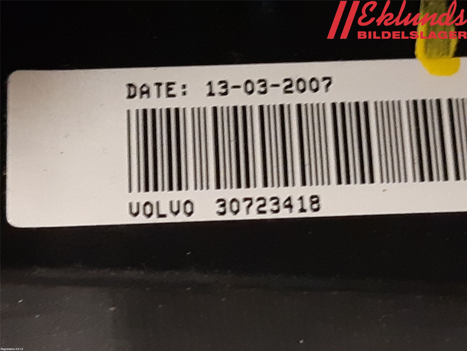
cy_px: 176
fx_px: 351
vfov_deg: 53.1
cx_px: 234
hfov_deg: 67.3
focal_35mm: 26
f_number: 1.7
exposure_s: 1/25
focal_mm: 3.93
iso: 400
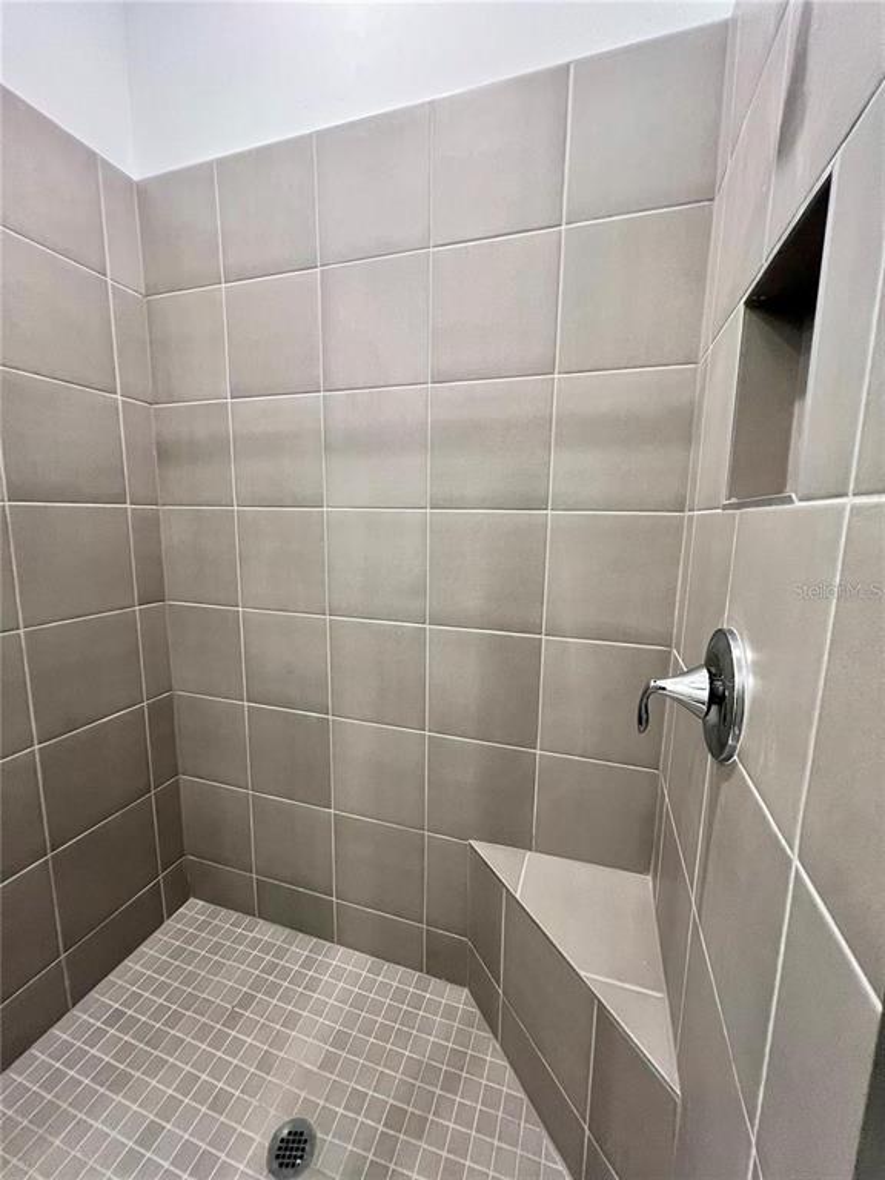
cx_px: 442
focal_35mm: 13
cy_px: 590
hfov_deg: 89.9
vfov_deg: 106.2
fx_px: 443
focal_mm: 1.57
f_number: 1.8
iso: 250
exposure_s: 1/60
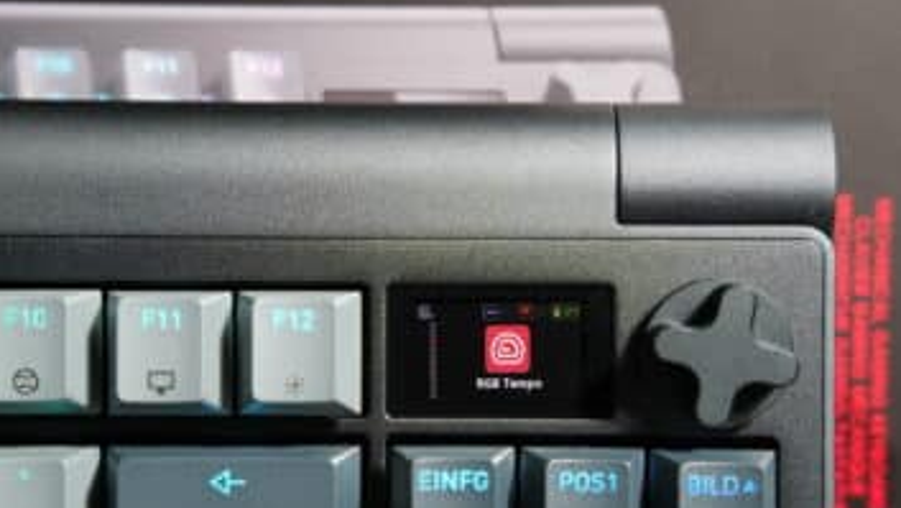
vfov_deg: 14.9
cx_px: 413
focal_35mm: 81
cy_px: 301
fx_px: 1936
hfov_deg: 26.2
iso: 1250
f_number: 8
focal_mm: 70
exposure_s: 1/80
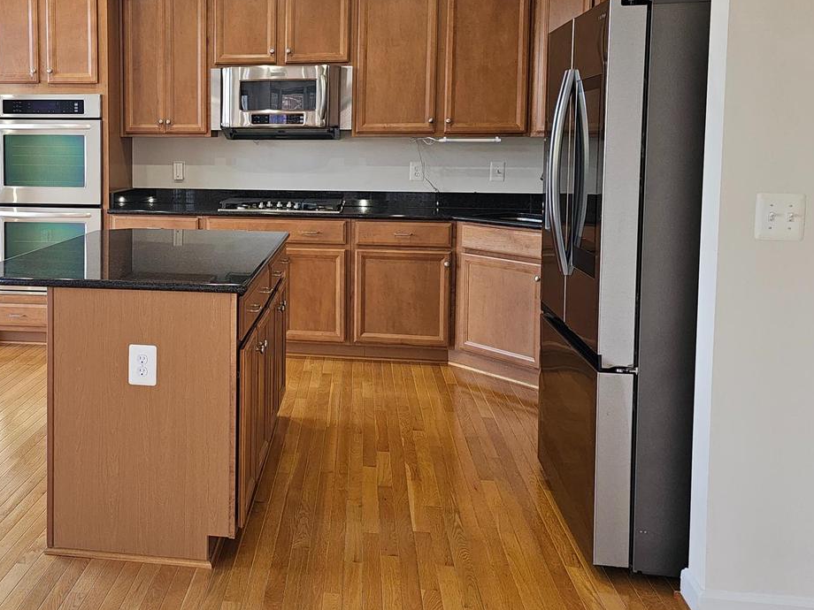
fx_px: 847
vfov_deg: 39.1
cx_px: 218
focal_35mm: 36
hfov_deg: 49.6
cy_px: 190
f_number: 1.7
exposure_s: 1/60
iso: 80
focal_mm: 6.3
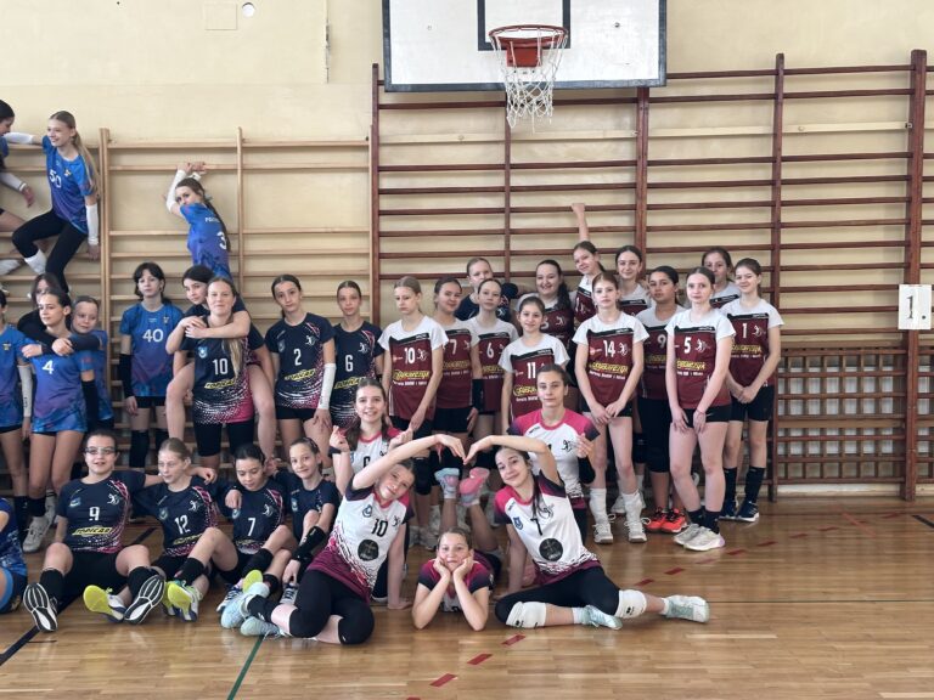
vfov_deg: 30.3
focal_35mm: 48
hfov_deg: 39.7
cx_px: 467
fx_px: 1295
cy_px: 350
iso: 125
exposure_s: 1/60
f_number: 1.78
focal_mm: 6.86
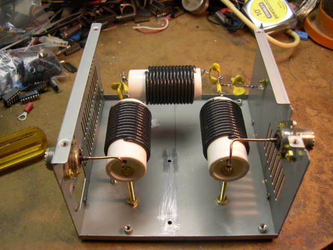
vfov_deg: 37.7
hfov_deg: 49.0
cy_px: 125
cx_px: 166
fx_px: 366
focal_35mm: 38
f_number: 2.8
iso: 100
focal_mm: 8
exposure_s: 1/39.4
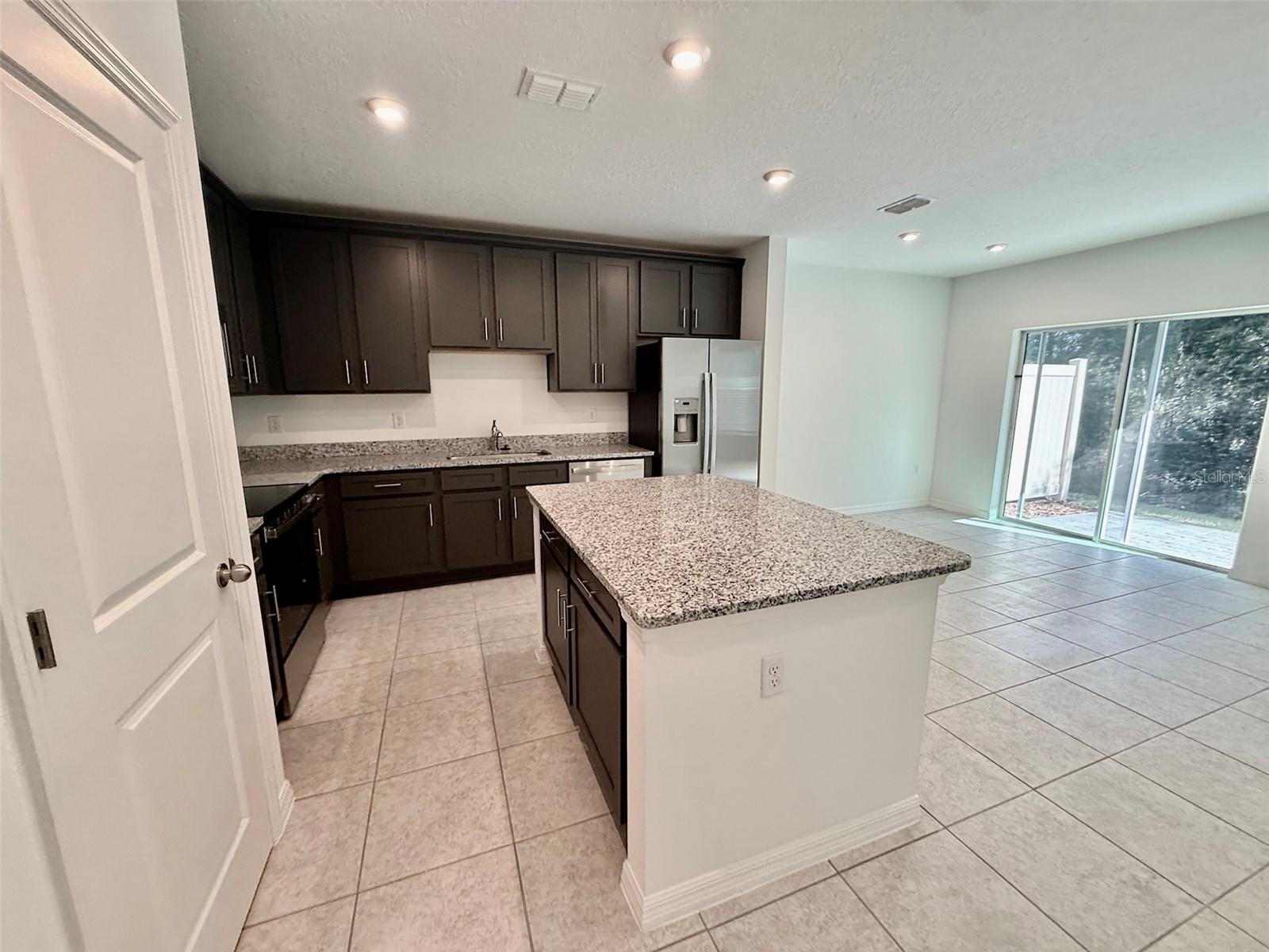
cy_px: 476
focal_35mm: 14
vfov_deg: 85.7
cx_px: 634
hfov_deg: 102.1
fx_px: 513
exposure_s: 1/120
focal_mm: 2.22
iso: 125
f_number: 2.2
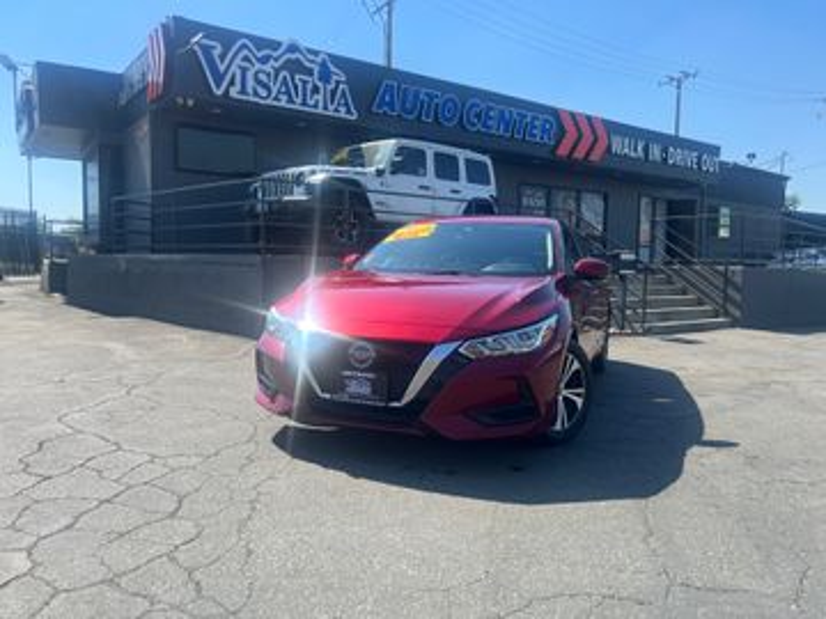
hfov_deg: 67.3
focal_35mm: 26
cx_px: 413
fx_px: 620
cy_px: 310
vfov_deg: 53.1
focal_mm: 5.7
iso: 50
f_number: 1.5
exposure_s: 1/2208
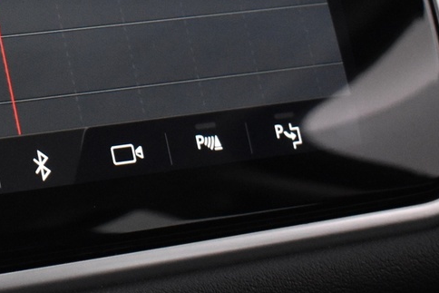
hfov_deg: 13.3
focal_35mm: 146
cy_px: -34
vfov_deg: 9.3
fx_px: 1777
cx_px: -219
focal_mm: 29
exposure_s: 1/50
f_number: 4.2
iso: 2200
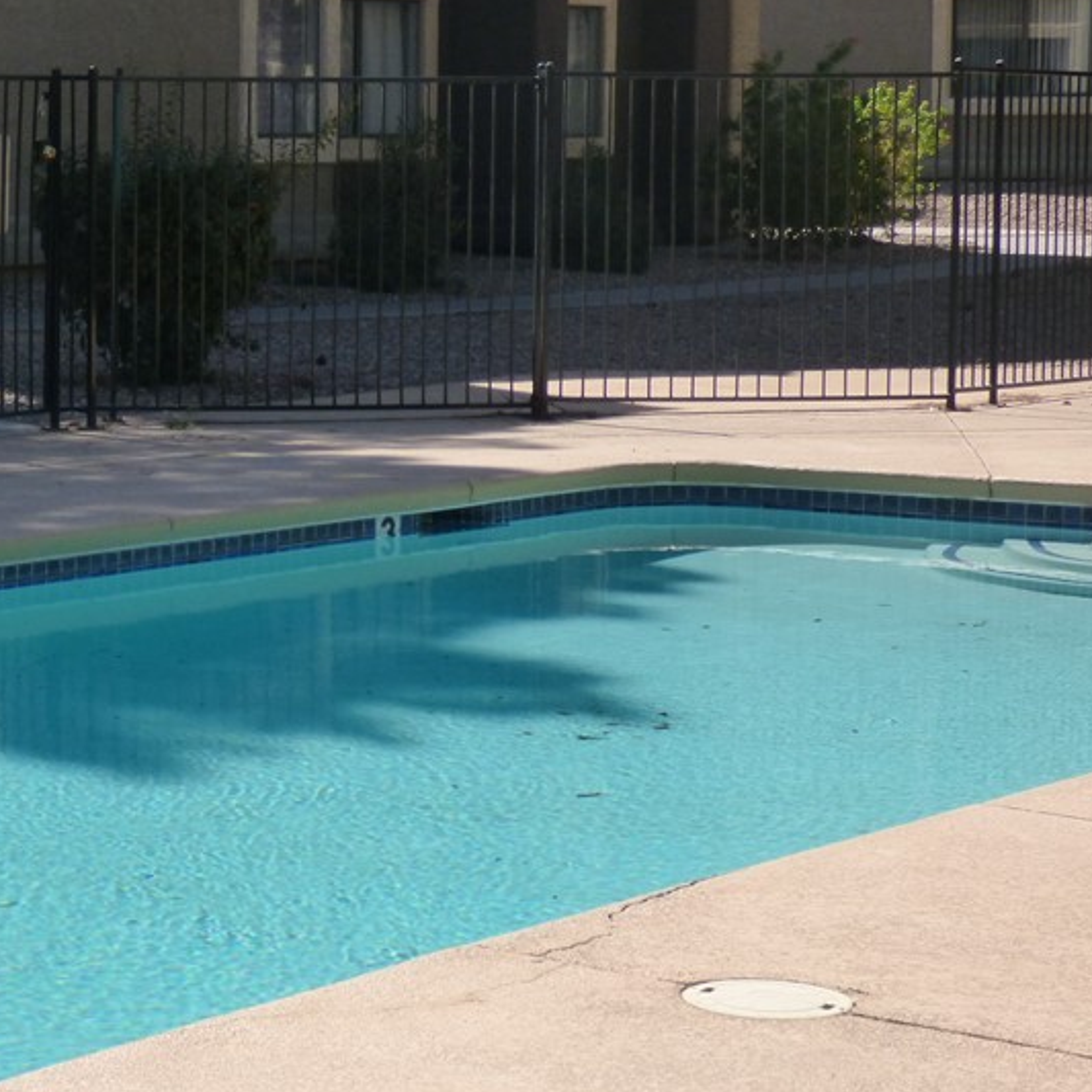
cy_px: 539
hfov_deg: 16.1
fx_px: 3819
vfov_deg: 16.3
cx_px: 121
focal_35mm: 107
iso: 200
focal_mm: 11.21
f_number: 4.2
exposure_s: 1/1000
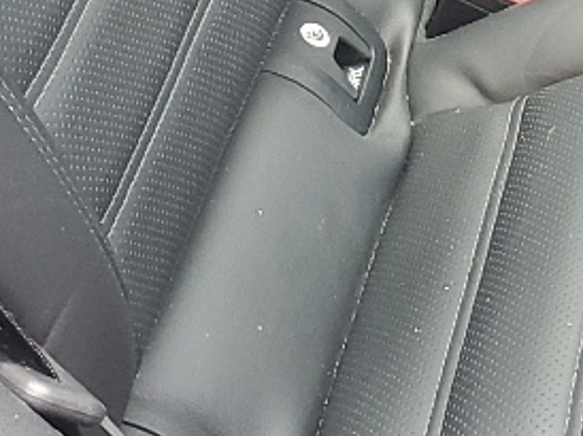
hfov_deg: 12.4
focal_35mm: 152
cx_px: 864
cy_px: -493
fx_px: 2558
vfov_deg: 9.1
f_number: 1.5
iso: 63
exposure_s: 1/60.2
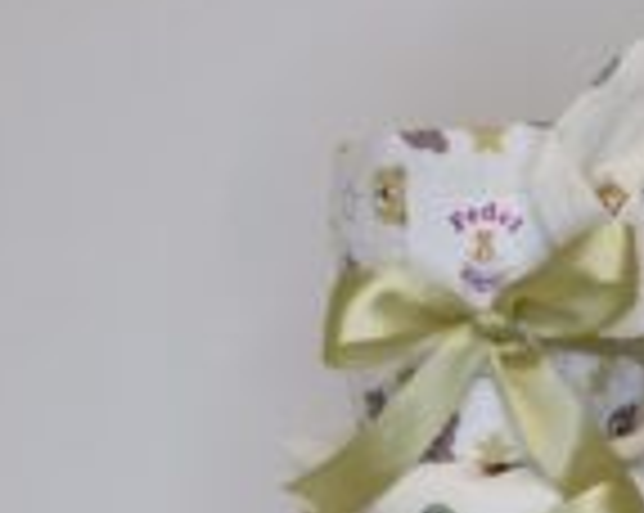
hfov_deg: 29.6
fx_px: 1199
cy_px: 729
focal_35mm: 63
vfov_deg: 21.1
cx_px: 482
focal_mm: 5.54
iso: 50
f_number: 1.8
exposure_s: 1/50
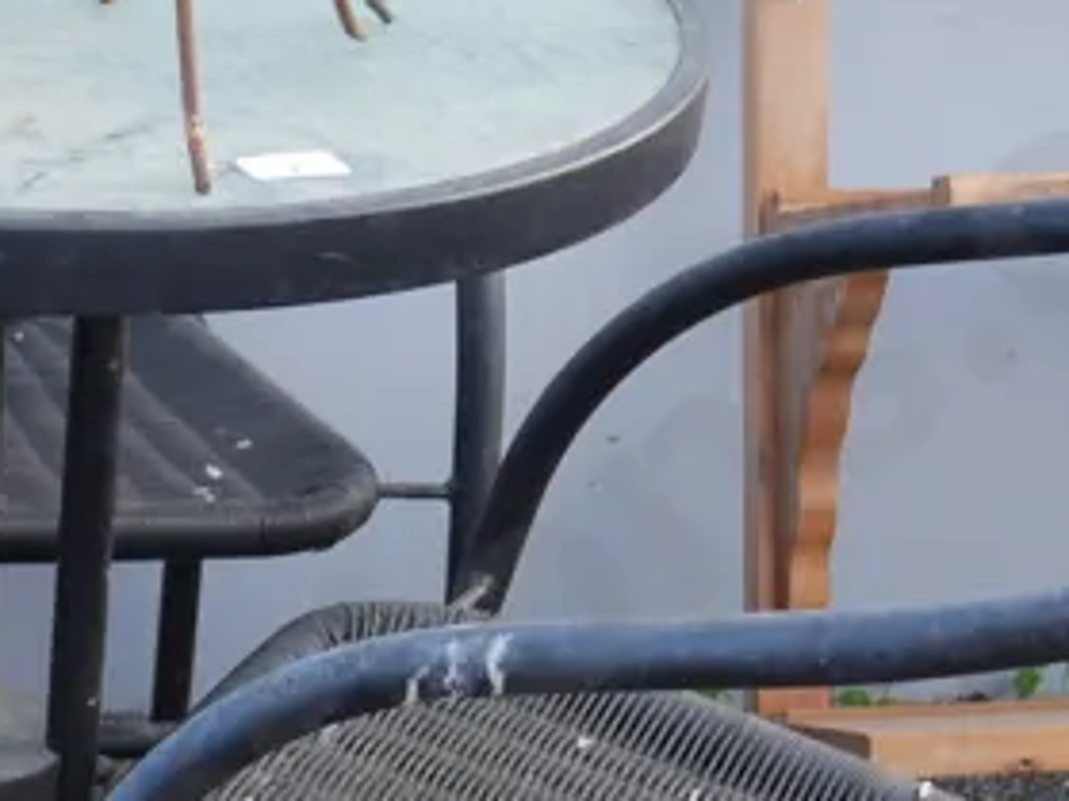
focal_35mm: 125
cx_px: 84
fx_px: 3859
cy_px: 956
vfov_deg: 11.6
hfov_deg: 15.6
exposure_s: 1/125
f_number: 4
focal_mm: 17
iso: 200
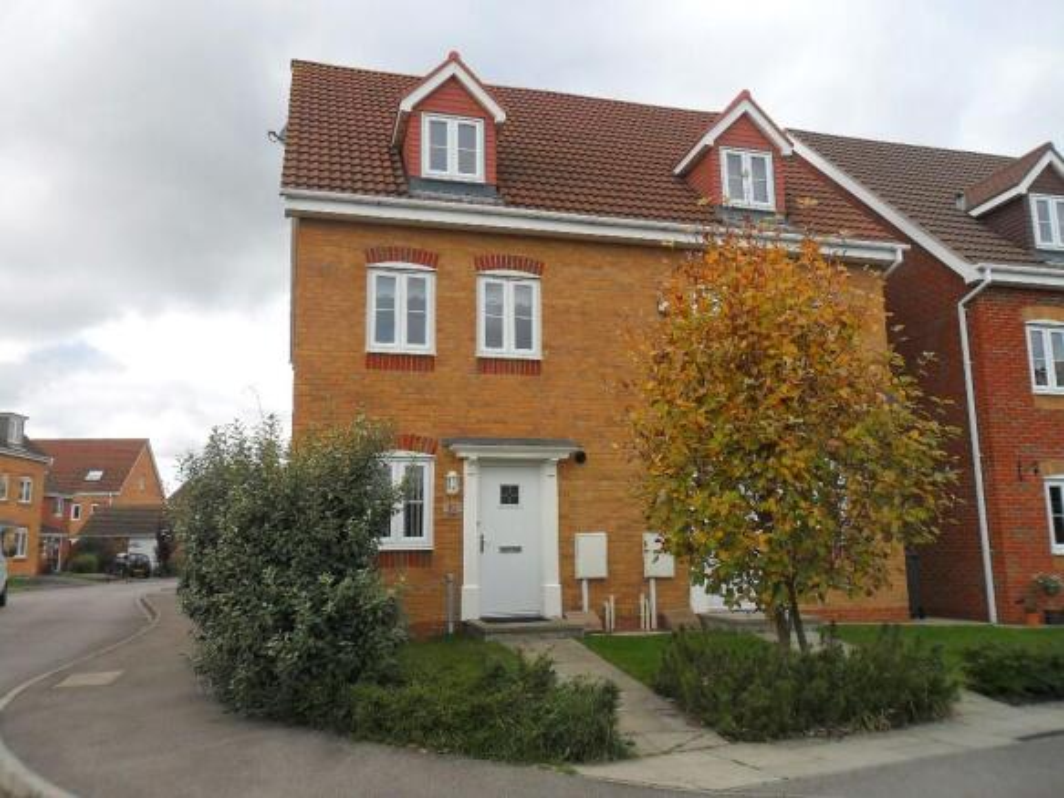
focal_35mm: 27
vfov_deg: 51.3
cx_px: 532
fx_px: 830
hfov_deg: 65.3
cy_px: 399
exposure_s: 1/350
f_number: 3.5
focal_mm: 4.9
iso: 100
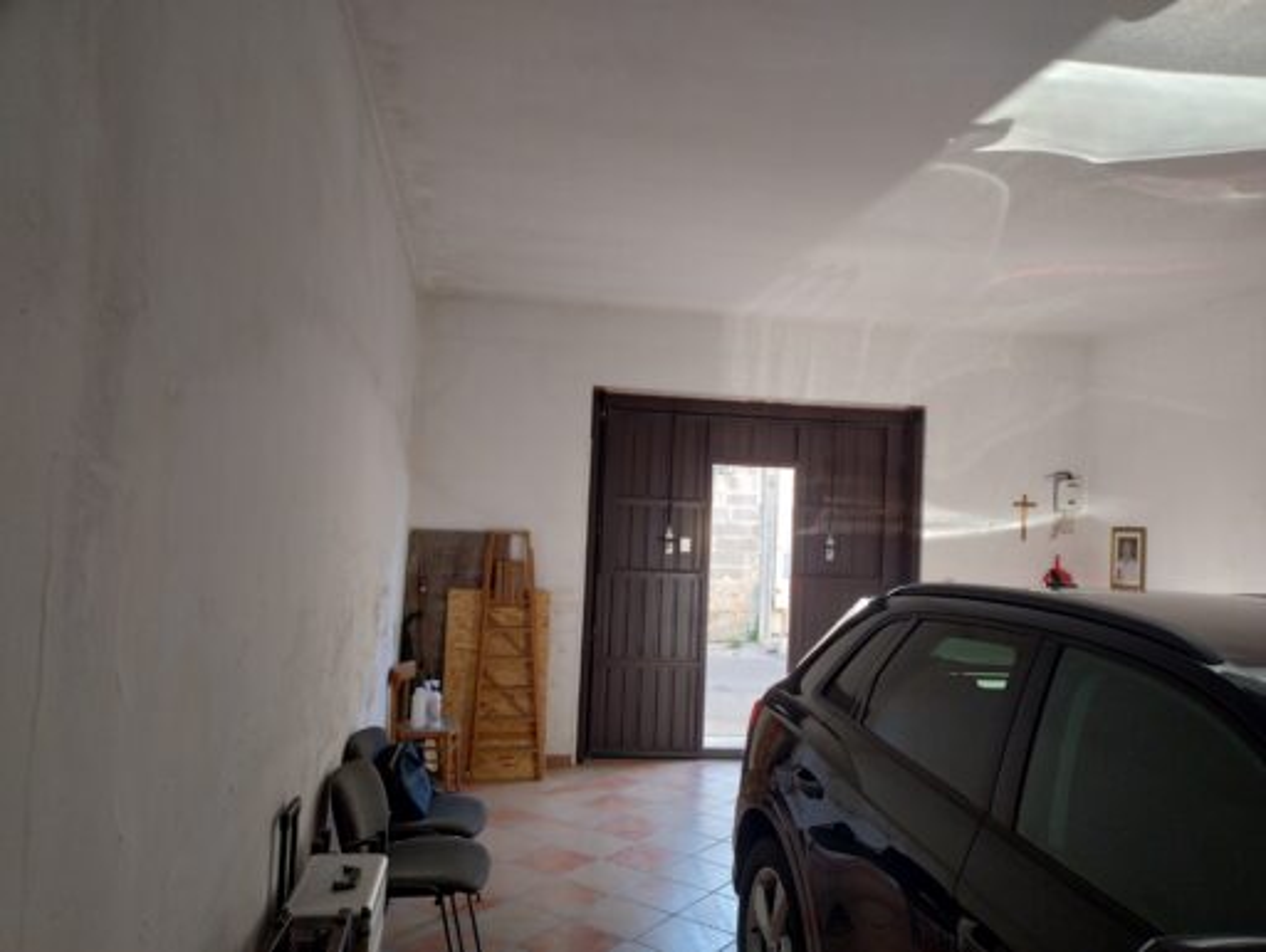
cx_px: 633
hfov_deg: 69.3
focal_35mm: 25
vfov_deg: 55.0
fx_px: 915
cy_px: 476
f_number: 1.7
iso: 609
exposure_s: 1/40
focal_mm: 4.71
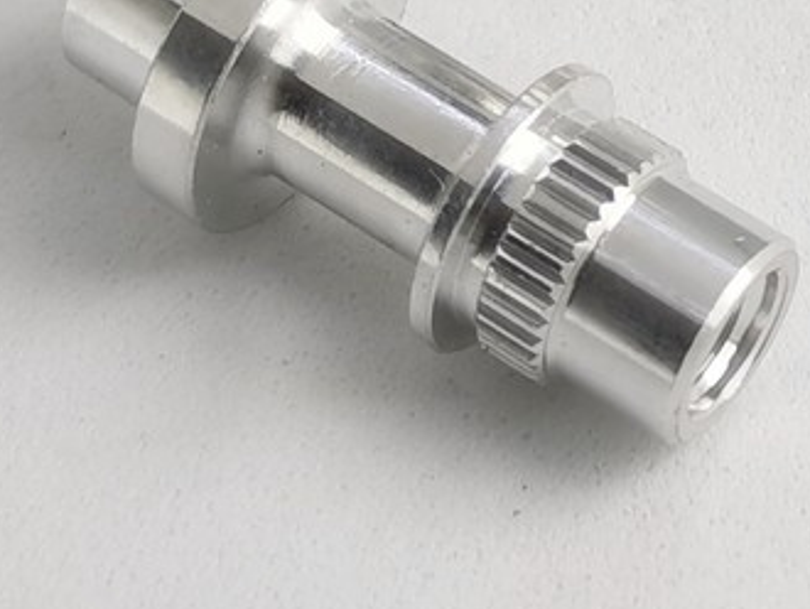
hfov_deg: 16.8
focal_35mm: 117
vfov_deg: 12.4
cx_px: 385
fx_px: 2740
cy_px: -98
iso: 50
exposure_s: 1/882
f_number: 1.8
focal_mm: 5.58
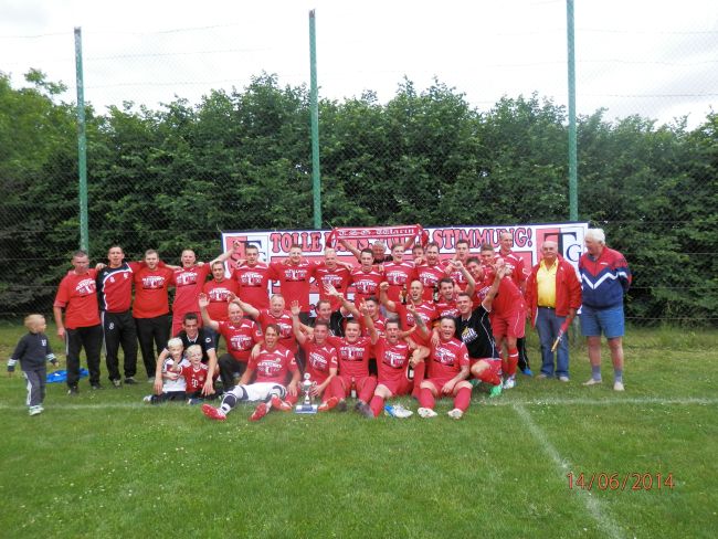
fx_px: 519
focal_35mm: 25
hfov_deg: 69.4
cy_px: 270
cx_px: 359
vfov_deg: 54.9
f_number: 3
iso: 80
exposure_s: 1/200
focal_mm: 4.5
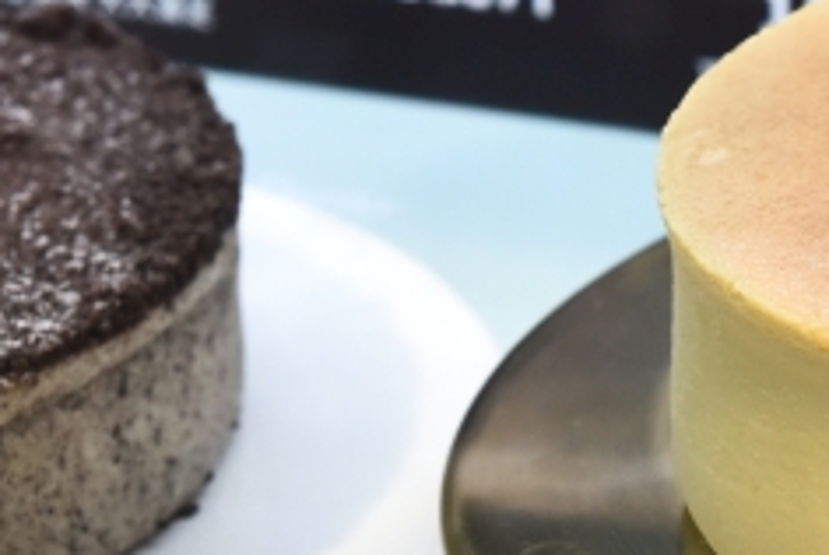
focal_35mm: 327
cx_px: 471
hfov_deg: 6.3
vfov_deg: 4.2
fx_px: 7539
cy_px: 525
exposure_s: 1/160
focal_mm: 70
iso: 1000
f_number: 8
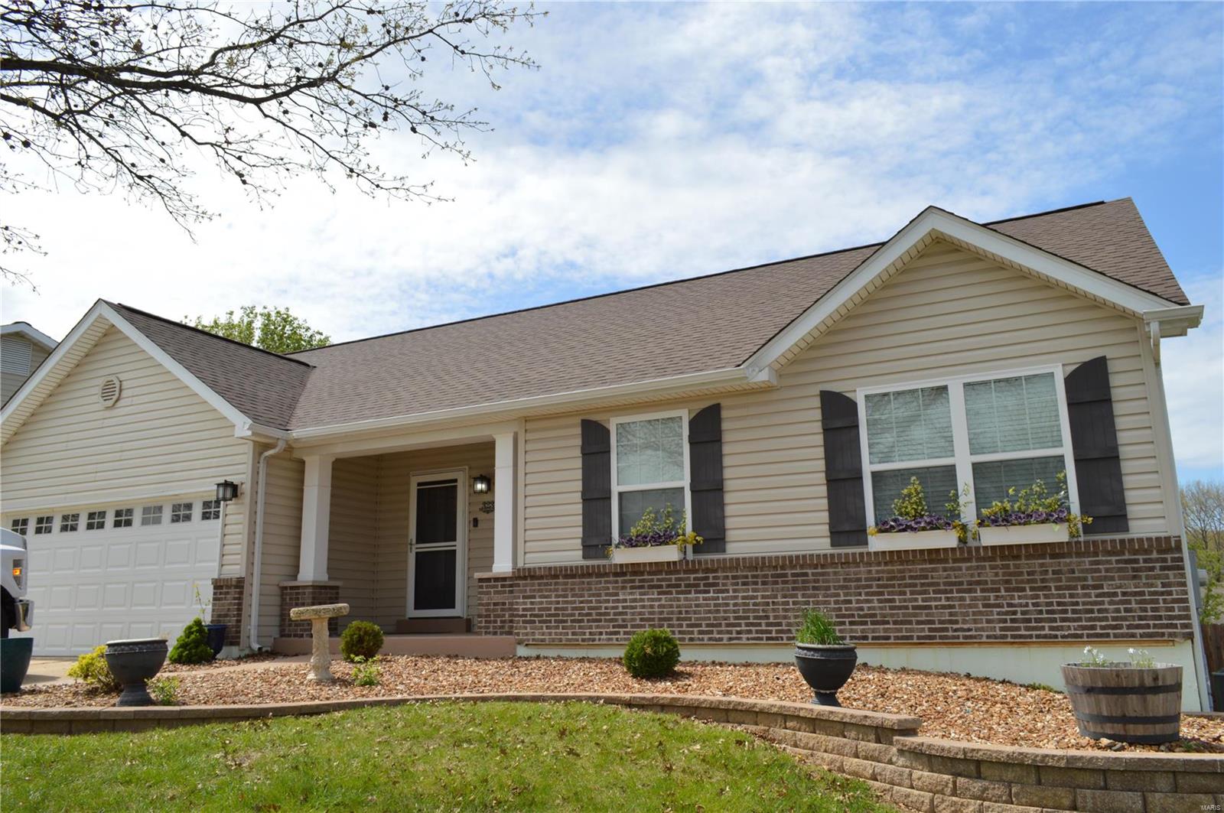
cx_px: 612
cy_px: 406
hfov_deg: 67.4
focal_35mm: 27
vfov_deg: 47.8
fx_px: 917
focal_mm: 18
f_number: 9
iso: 100
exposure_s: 1/200
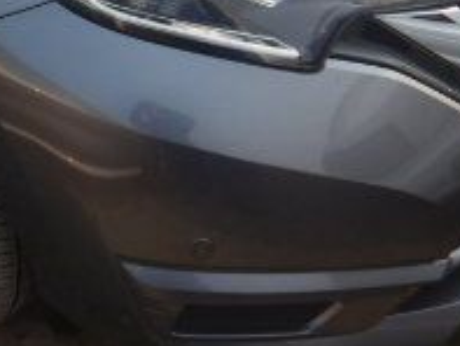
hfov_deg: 24.3
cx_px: 44
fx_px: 1037
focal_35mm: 78
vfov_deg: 17.6
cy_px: -117
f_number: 2.8
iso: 125
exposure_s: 1/1500
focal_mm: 4.3
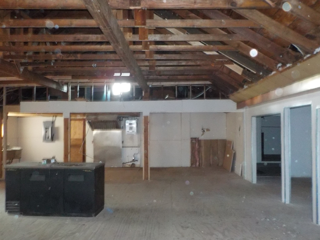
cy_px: 120
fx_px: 277
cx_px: 160
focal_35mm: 30
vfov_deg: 46.8
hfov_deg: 60.0
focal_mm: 4.1
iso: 800
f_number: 3.3
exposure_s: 1/8
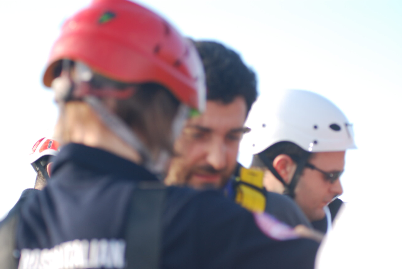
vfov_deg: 12.2
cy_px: 134
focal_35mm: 112
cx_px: 201
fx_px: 1258
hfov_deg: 18.2
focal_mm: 75
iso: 100
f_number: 4.5
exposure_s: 1/125
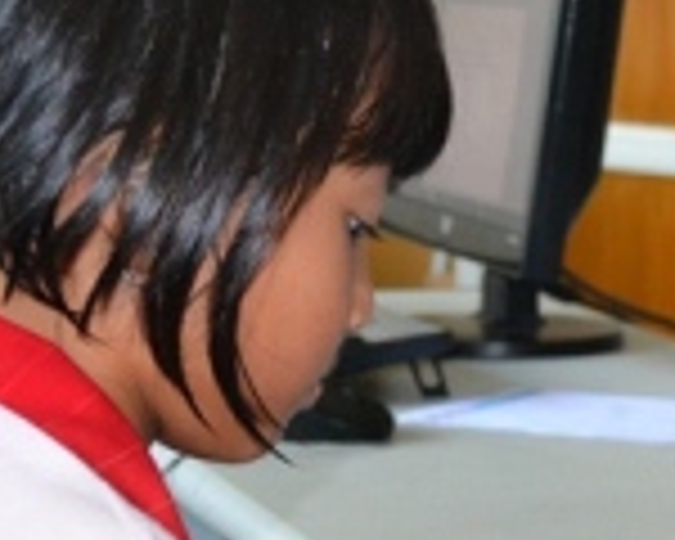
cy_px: 470
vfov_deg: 9.6
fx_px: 3196
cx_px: 896
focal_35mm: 160
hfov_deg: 11.7
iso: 2000
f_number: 5
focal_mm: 38
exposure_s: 1/60
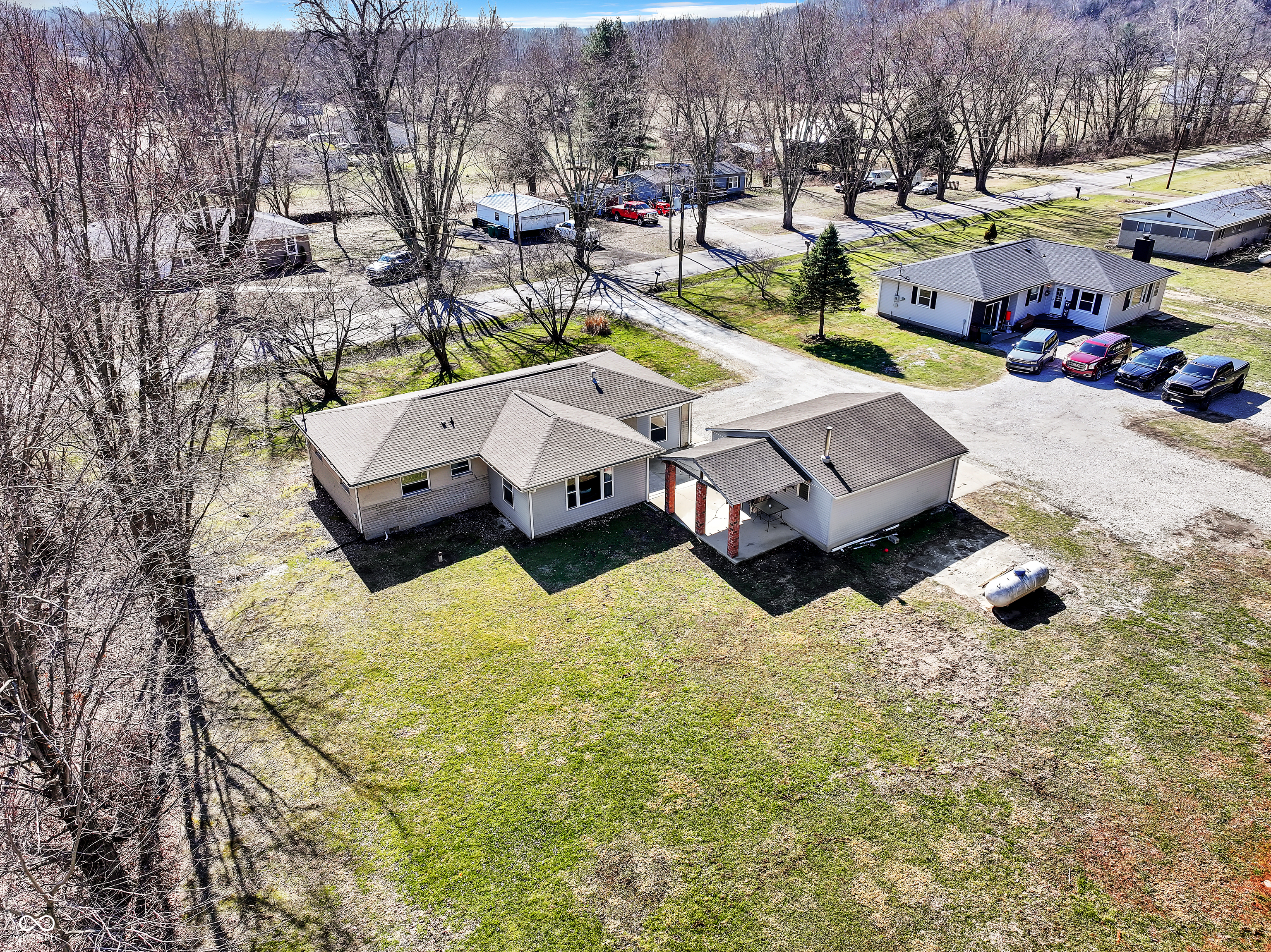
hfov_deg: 71.6
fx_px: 881
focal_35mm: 24
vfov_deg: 56.8
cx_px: 636
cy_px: 476
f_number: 2.8
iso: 100
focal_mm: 12.29
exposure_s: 1/160
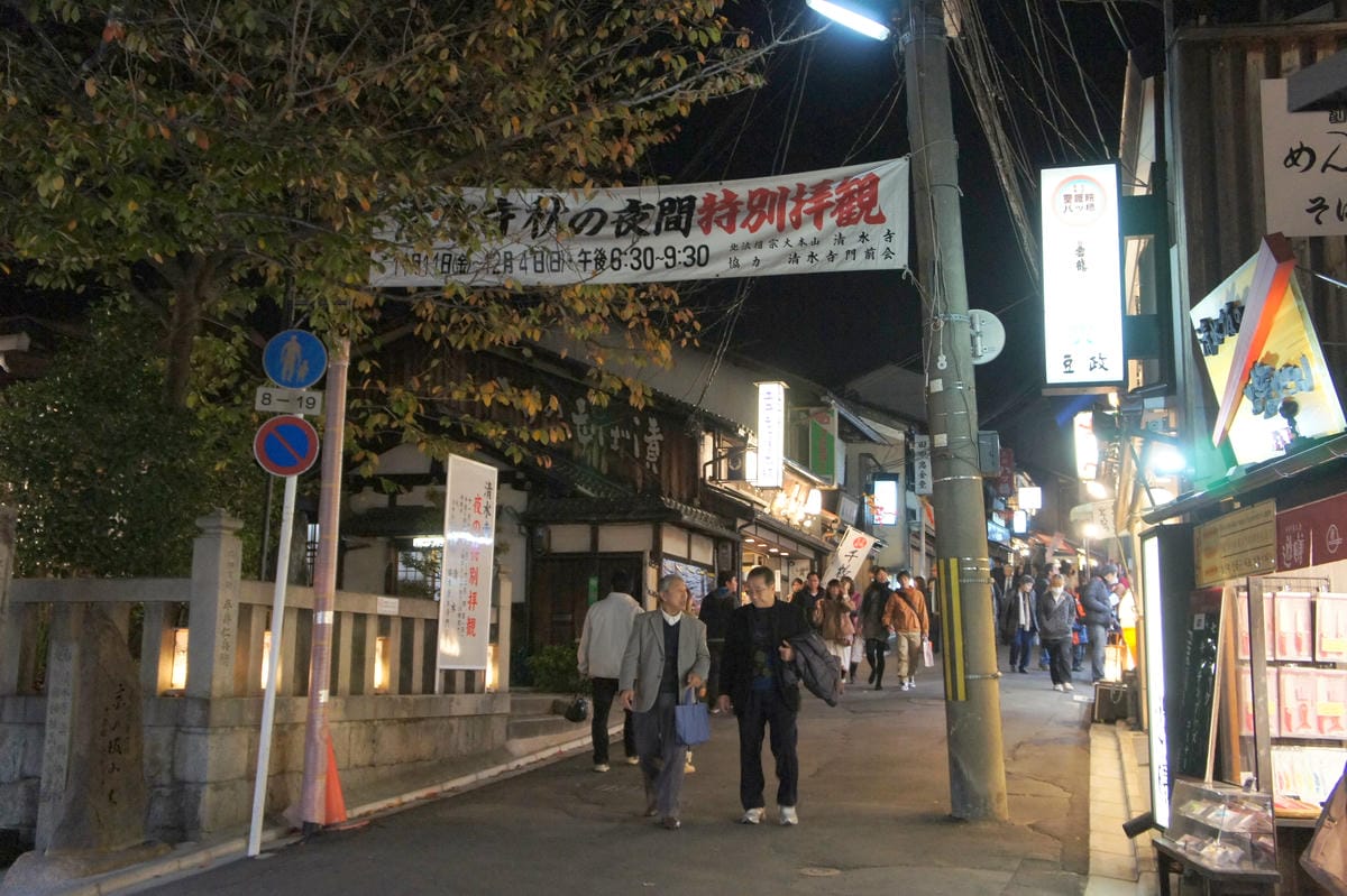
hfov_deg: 53.2
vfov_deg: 36.8
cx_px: 674
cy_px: 448
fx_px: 1346
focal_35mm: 36
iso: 1600
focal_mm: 24
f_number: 4
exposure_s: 1/30
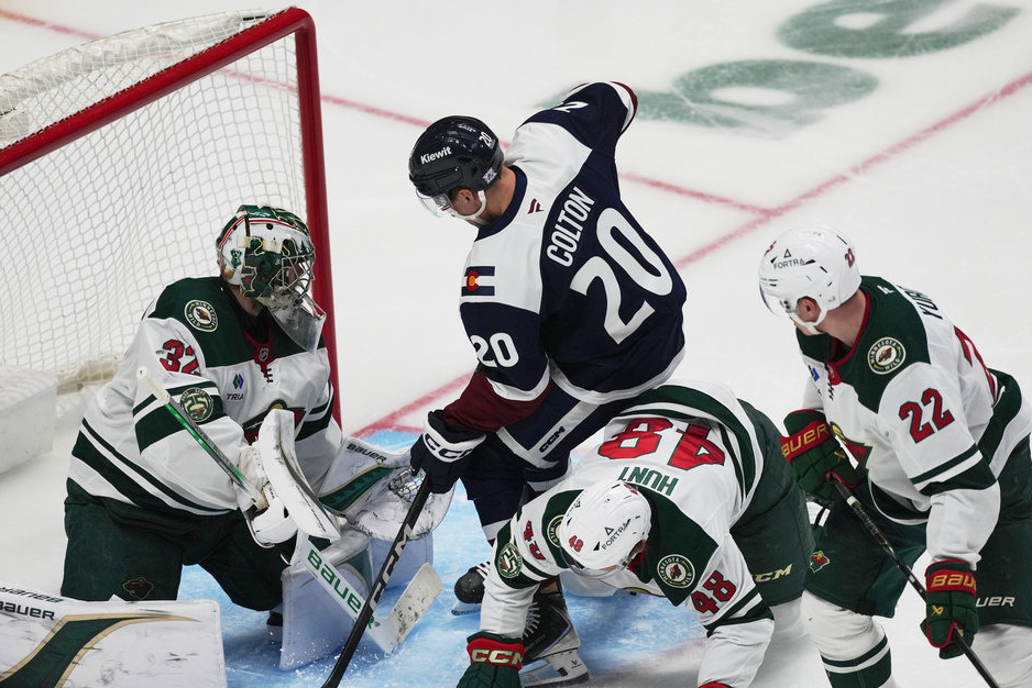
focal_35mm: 655
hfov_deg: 3.1
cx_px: 517
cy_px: 368
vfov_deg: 2.1
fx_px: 18781
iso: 2500
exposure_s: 1/2500
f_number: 4
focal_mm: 600
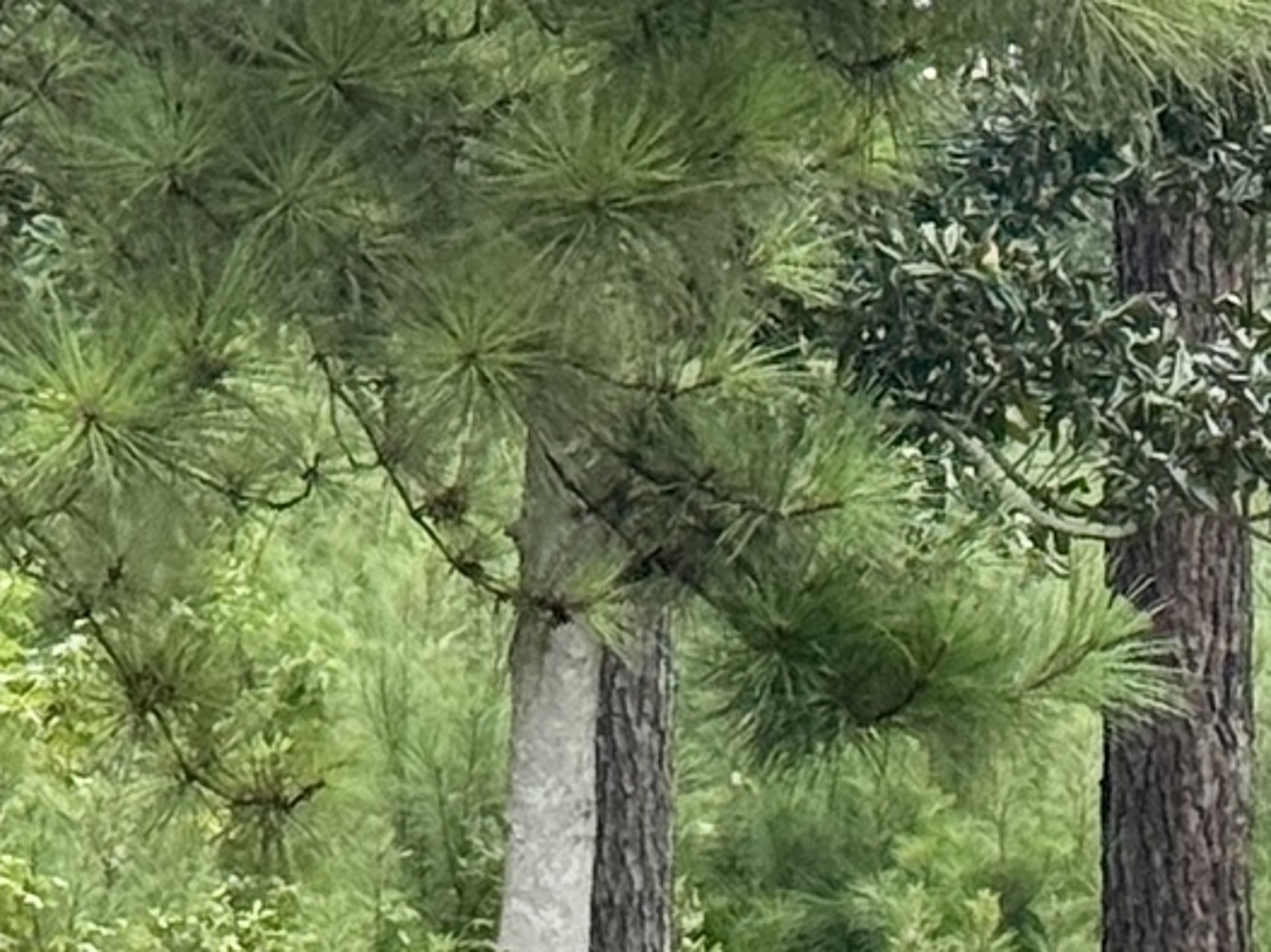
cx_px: 1213
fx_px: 10278
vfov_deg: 5.3
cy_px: -321
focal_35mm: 280
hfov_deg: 7.1
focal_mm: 6.76
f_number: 1.78
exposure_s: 1/876
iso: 64
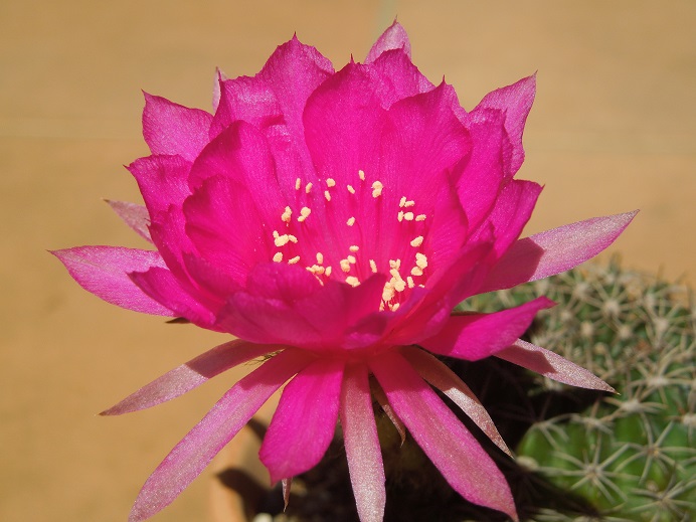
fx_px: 1568
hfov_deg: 25.0
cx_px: 348
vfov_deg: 18.9
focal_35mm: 78
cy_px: 261
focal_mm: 14.1
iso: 100
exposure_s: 1/640
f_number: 4.5
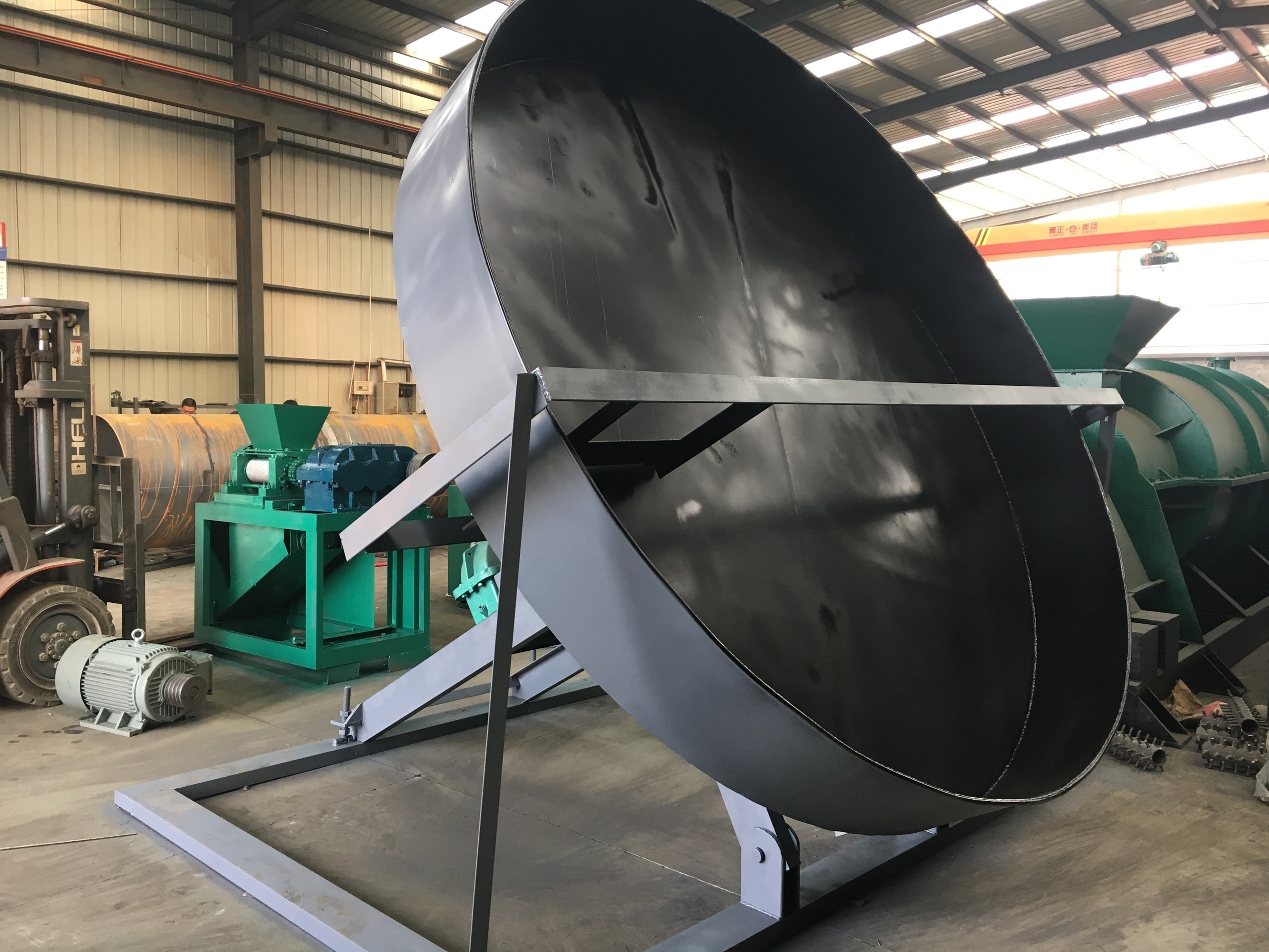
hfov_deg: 61.7
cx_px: 634
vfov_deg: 48.2
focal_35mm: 29
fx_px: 1063
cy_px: 476
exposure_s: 1/33
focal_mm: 4.15
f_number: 2.2
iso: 50
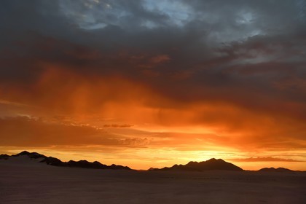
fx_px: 289
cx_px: 153
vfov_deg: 38.9
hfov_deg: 55.8
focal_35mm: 34
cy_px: 102
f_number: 6.3
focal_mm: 34
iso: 200
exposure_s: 1/250
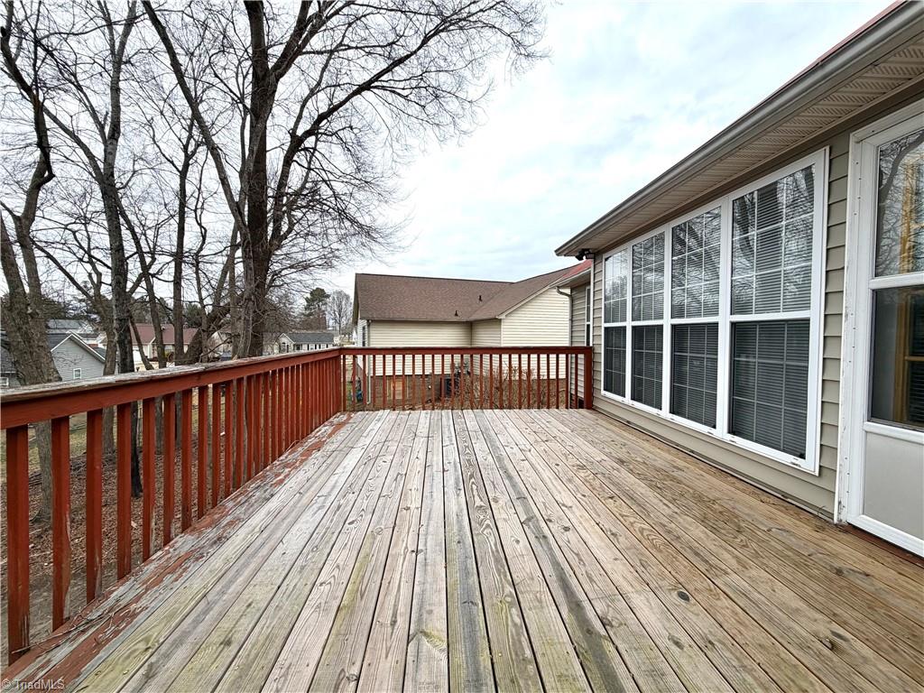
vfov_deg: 85.7
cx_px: 462
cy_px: 346
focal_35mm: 14
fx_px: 374
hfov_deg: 102.1
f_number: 2.2
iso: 25
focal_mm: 2.22
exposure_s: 1/770
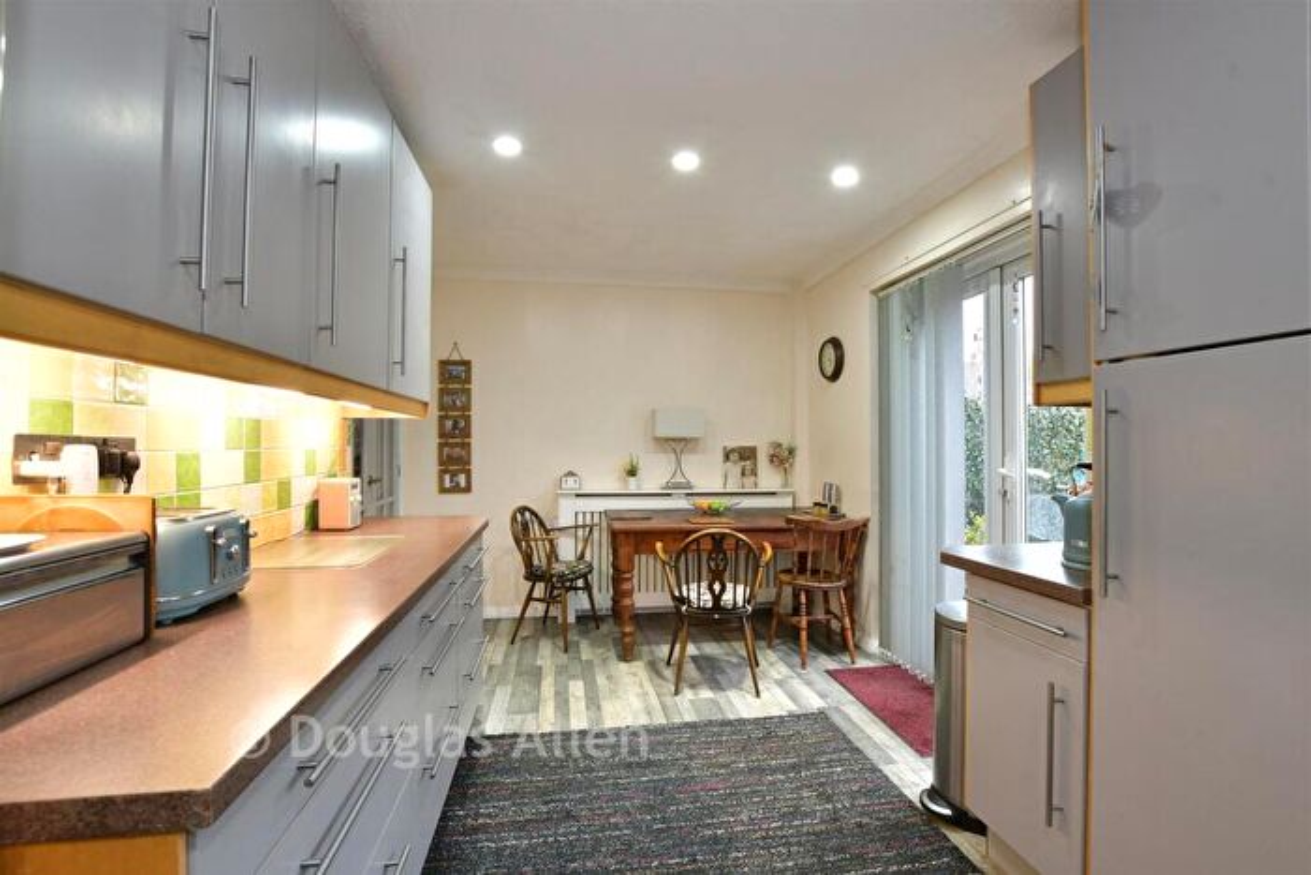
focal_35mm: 15
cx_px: 656
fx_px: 546
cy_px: 438
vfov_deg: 77.4
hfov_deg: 100.4
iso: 160
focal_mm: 10
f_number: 8
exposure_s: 1/2.5
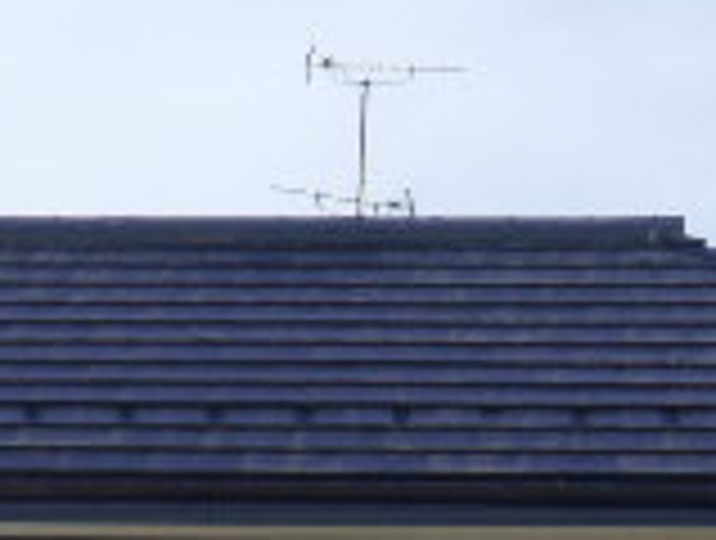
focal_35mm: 313
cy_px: 886
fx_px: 6489
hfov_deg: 6.3
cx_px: 90
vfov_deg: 4.7
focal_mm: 14
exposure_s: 1/320
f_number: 5.4
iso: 64
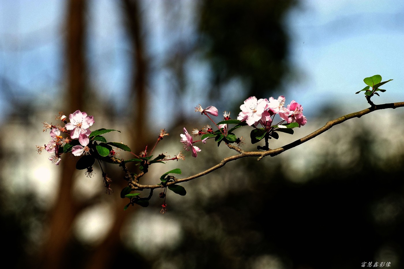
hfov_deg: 10.3
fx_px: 2244
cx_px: 202
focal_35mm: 200
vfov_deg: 6.9
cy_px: 134
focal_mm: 200
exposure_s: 1/400
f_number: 5.6
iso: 100
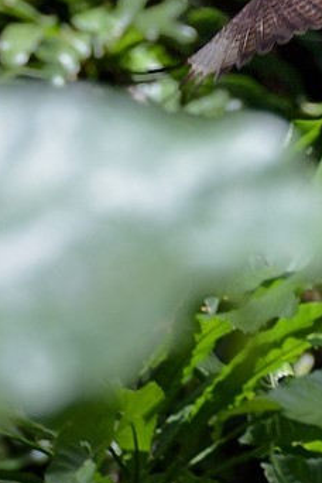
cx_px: 364
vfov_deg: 2.2
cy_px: -345
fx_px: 12557
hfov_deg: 1.5
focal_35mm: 936
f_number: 5.6
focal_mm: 200
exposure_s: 1/800
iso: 800
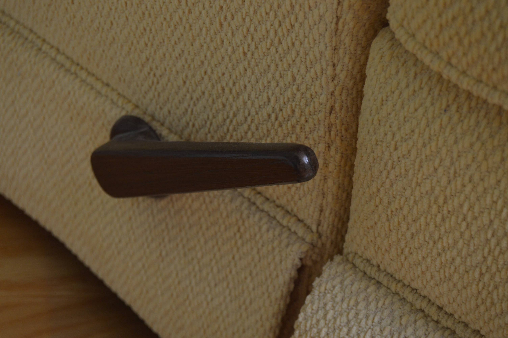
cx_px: 254
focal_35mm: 82
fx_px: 1163
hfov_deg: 24.6
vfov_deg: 16.5
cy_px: 169
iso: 400
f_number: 6.3
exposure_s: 1/125
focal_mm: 55
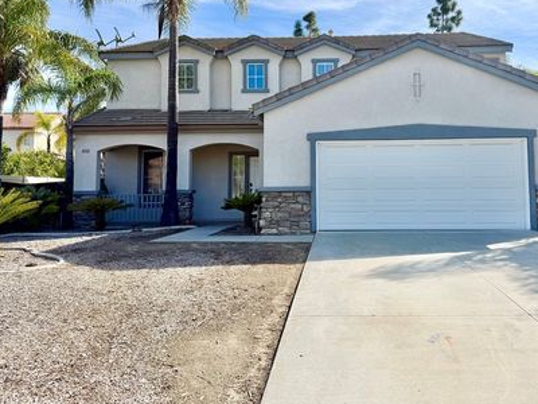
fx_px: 466
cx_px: 325
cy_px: 160
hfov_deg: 59.4
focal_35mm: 30
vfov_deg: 46.5
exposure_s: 1/4975
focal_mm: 6.76
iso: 80
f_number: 1.78
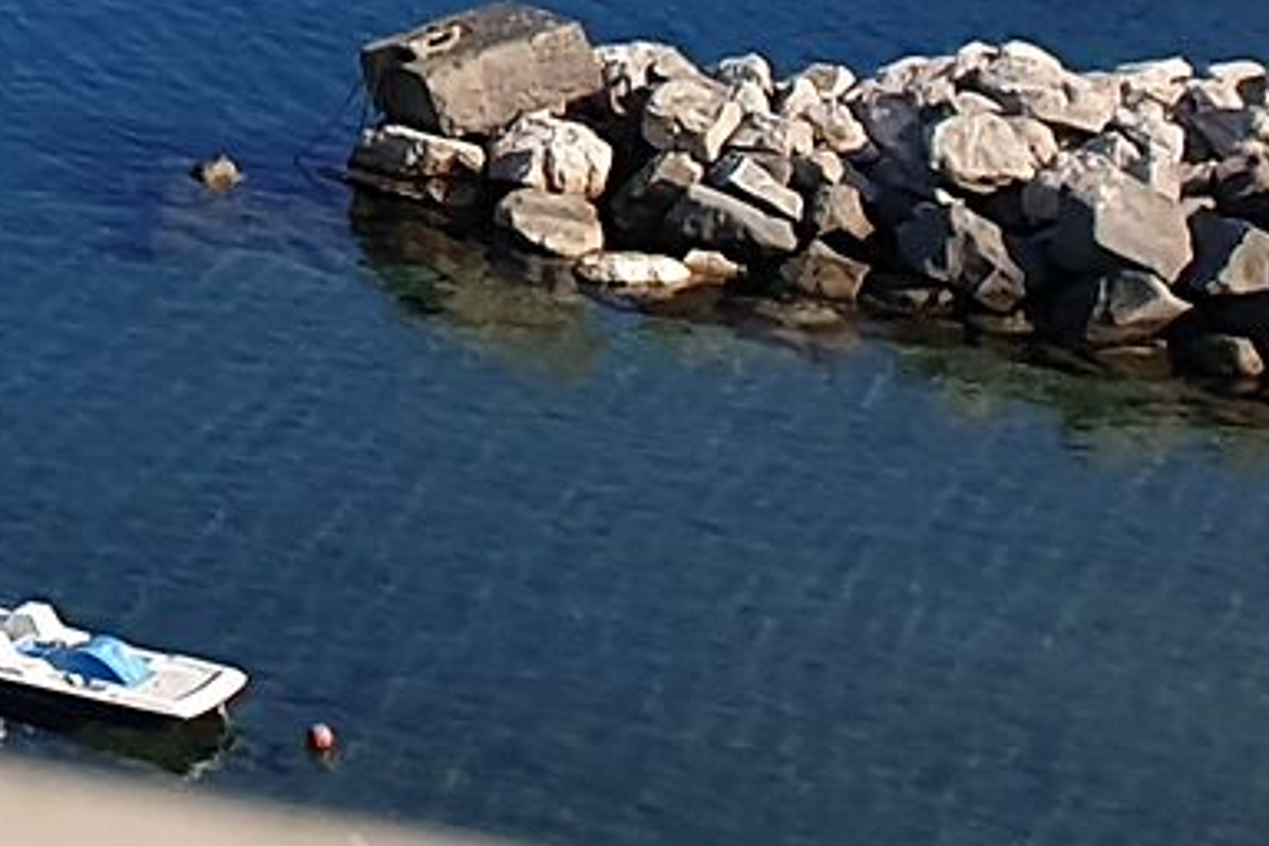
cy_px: -1170
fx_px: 5957
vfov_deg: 7.6
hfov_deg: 9.4
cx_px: -2614
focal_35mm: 169
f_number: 2.4
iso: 50
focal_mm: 4.3
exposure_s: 1/1344
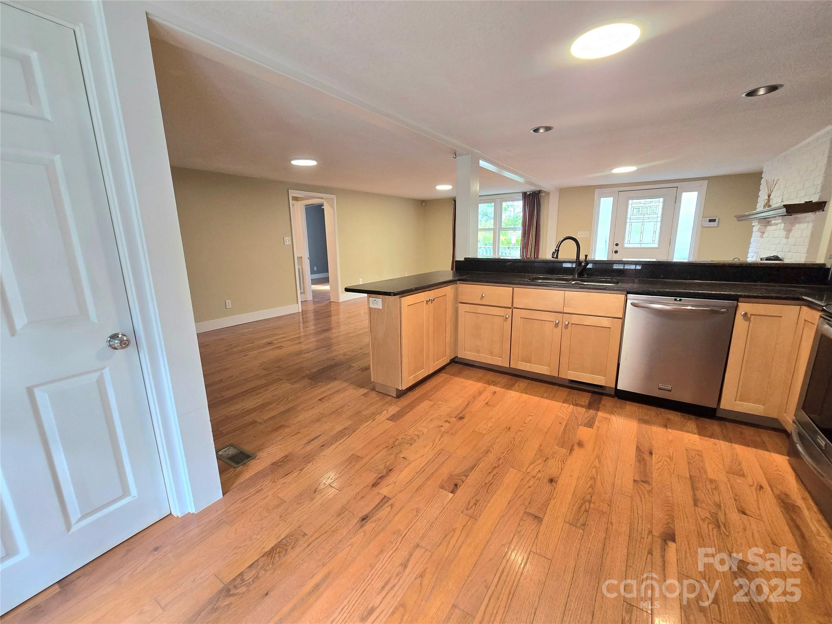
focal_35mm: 13
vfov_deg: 89.9
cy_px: 312
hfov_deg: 106.2
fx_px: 312
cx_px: 416
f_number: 2.2
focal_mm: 2.2
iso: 200
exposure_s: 1/60.2
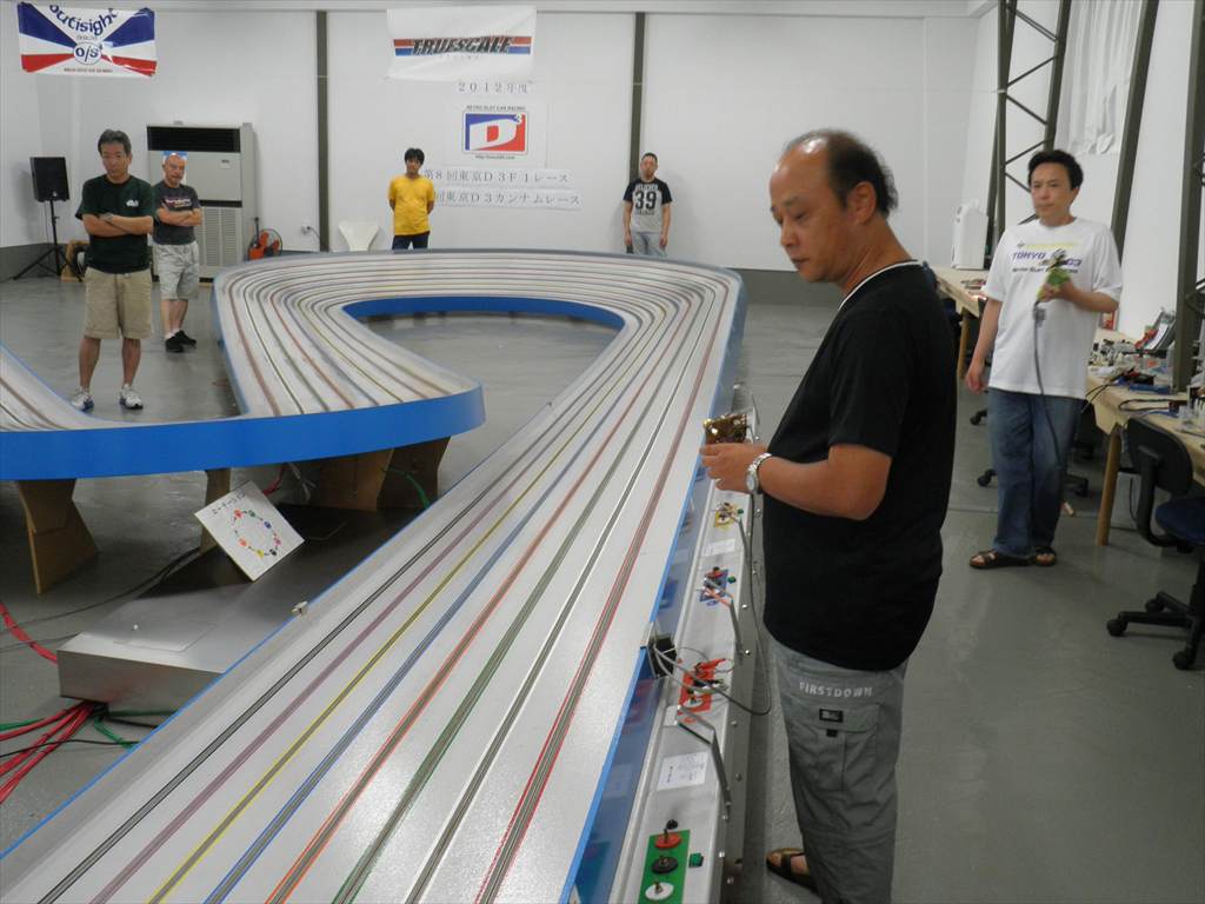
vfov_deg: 41.8
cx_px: 602
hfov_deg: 54.0
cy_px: 452
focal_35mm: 34
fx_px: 1184
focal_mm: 6.1
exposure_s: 1/20
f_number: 3.5
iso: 200
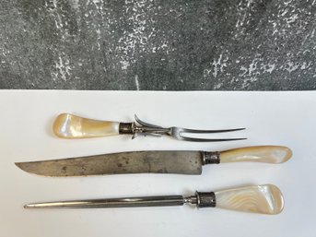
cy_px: 118
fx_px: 237
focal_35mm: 26
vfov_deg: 53.0
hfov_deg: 67.3
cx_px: 158
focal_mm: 5.7
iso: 64
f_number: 1.5
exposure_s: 1/120
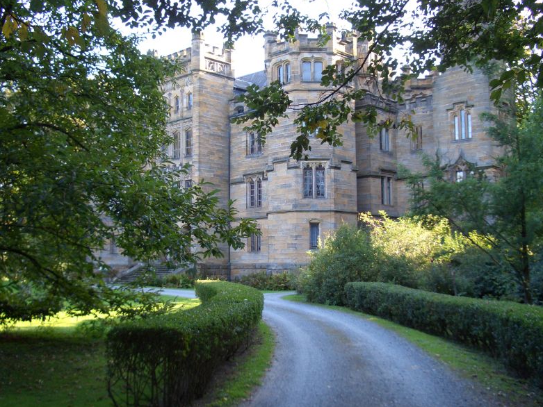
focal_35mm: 42
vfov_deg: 34.4
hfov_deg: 44.8
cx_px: 277
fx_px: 659
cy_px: 201
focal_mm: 6.8
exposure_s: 1/80
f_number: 2.8
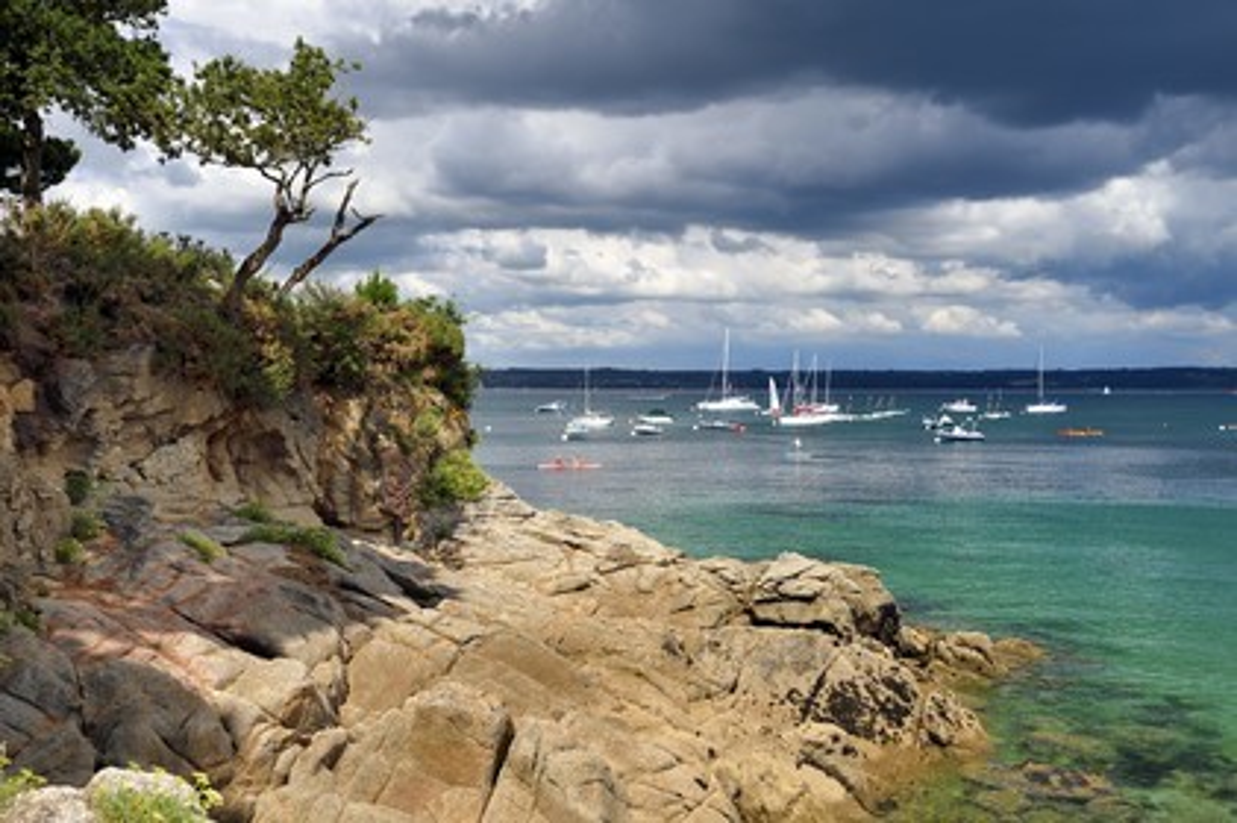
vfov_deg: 33.3
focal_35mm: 40
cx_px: 618
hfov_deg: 48.5
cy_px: 412
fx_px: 1373
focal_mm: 40
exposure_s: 1/640
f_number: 9
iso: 200
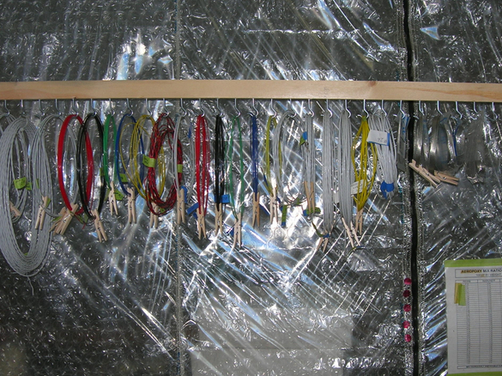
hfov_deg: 36.8
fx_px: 754
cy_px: 222
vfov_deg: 28.0
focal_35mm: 52
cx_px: 263
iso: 64
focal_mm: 7.8
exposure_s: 1/60.1
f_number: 2.8
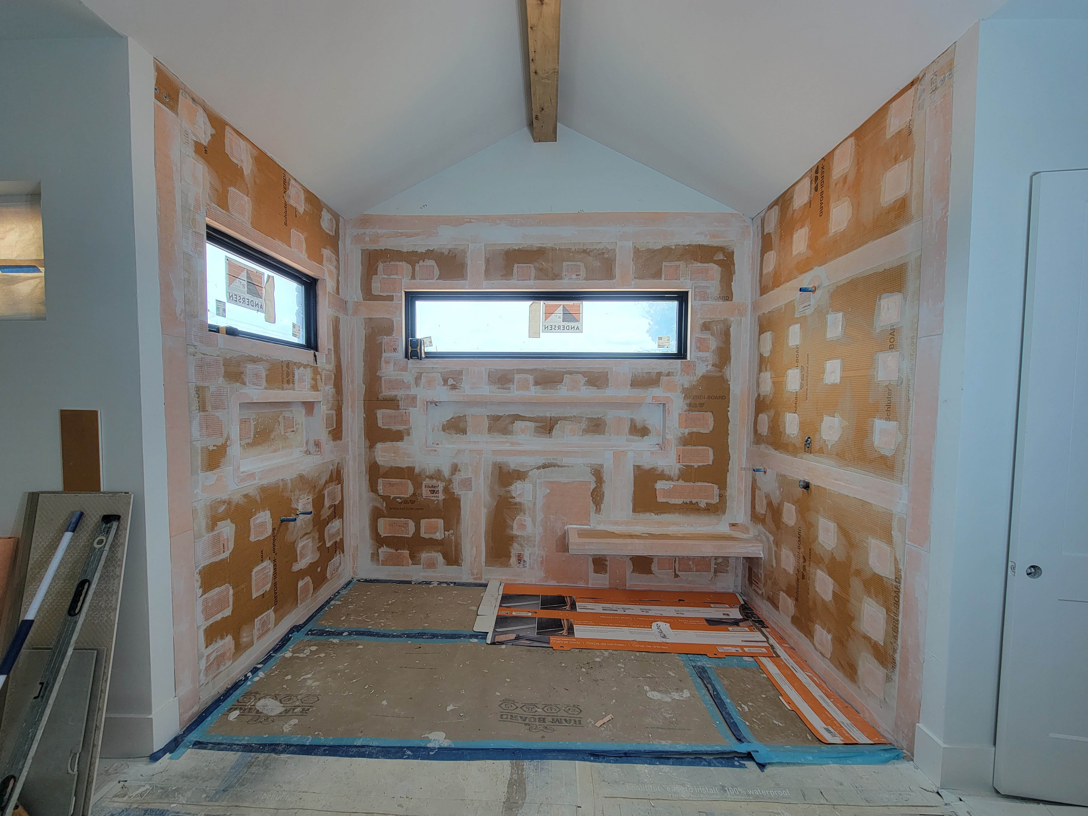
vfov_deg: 89.9
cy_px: 408
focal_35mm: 13
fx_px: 409
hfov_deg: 106.2
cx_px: 544
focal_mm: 2.2
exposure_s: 1/120
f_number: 2.2
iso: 50
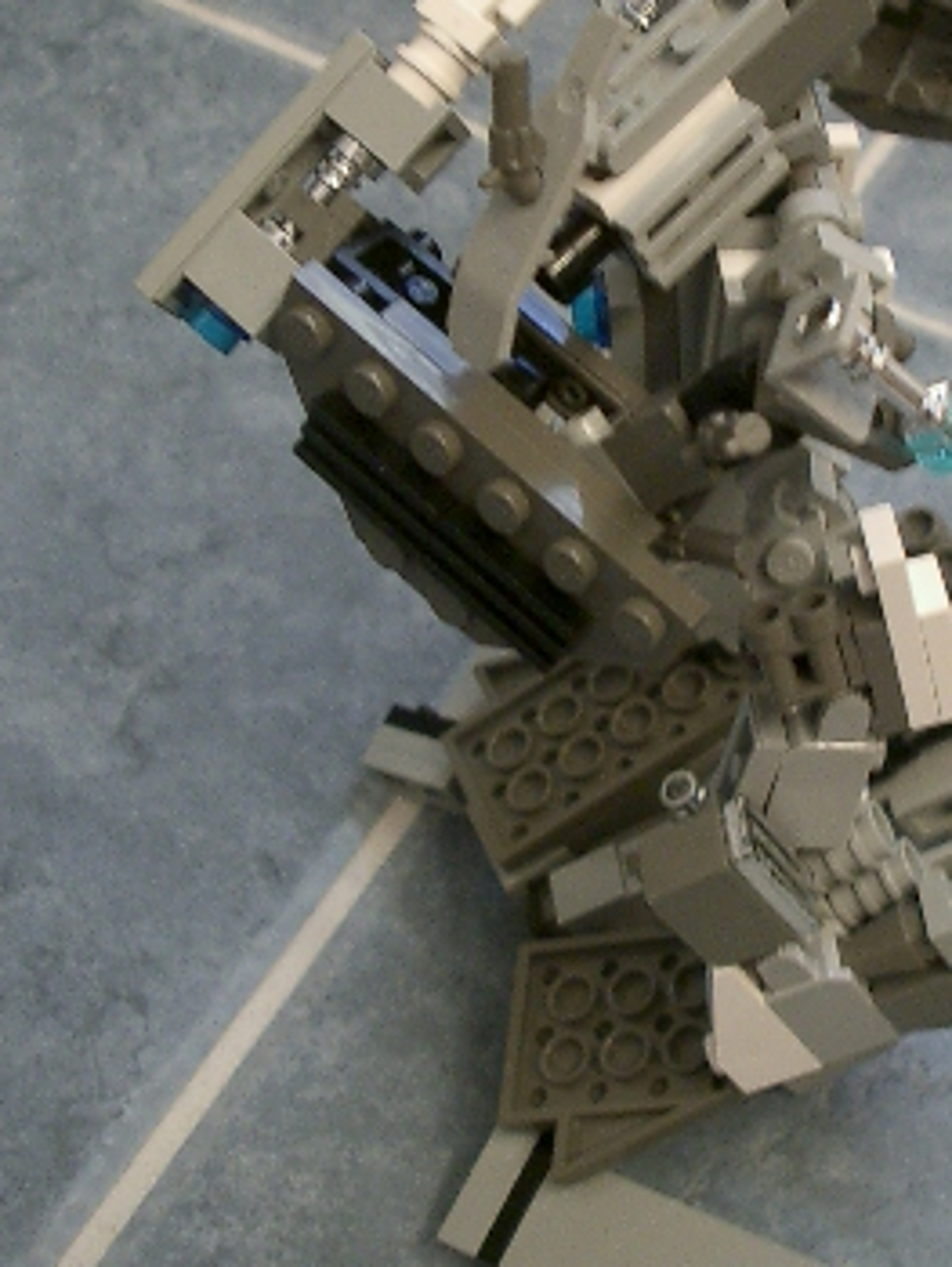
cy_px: 485
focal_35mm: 64
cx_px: 728
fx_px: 2344
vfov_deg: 30.1
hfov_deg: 22.7
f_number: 2.6
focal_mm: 5.8
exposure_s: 1/13
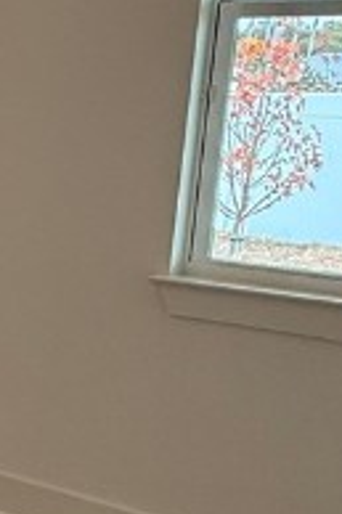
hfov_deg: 12.9
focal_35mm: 77
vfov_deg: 26.3
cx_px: -509
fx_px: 1099
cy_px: 249
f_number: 2.2
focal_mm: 2.22
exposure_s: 1/120
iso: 100
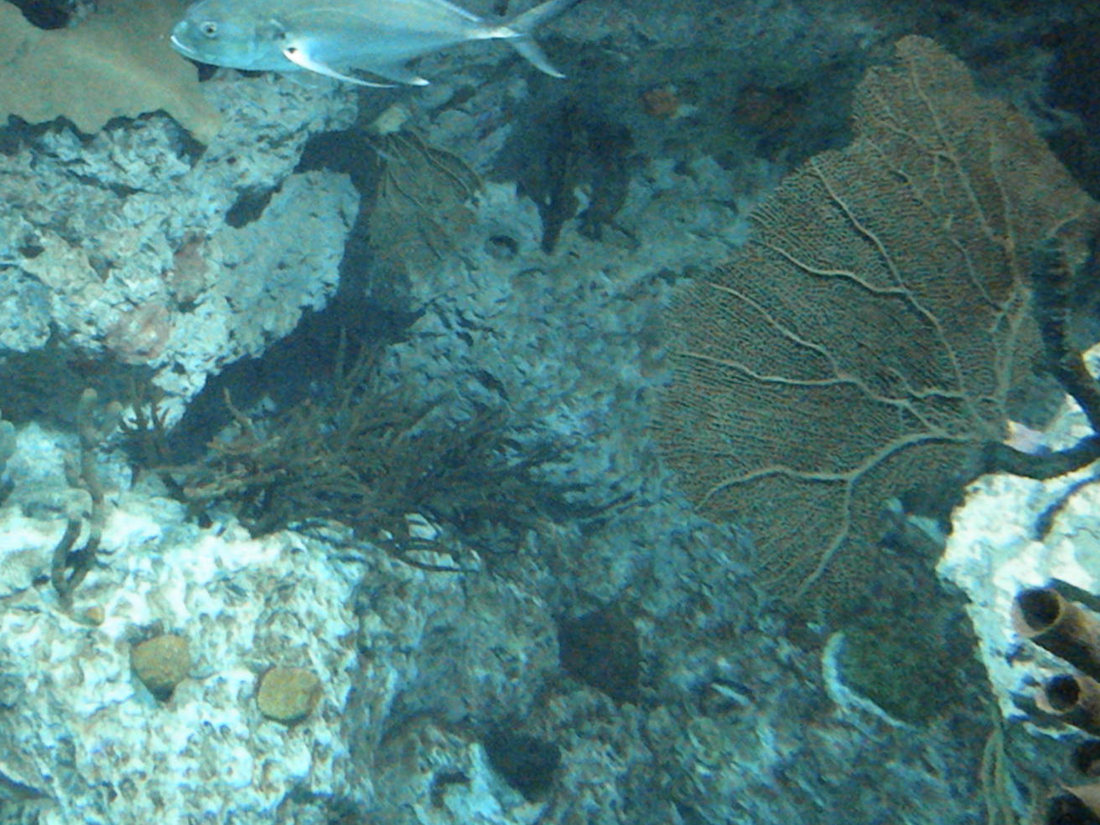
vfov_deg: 32.1
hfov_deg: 41.9
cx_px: 435
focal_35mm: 45
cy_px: 347
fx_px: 1430
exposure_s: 1/120
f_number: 3.5
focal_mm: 6.6
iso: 3200
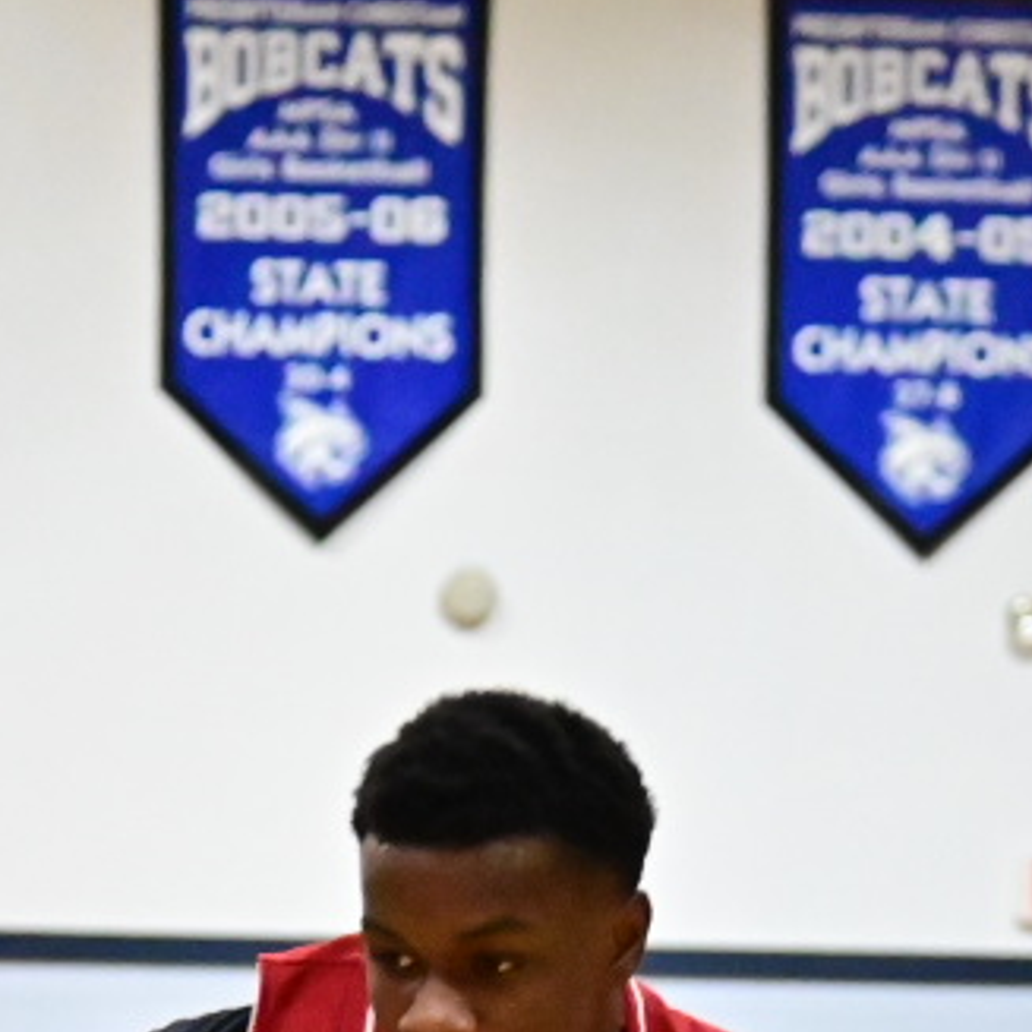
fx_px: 11063
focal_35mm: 328
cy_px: 1679
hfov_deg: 5.3
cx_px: 663
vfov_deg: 5.3
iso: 12800
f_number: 4
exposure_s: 1/500
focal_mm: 78
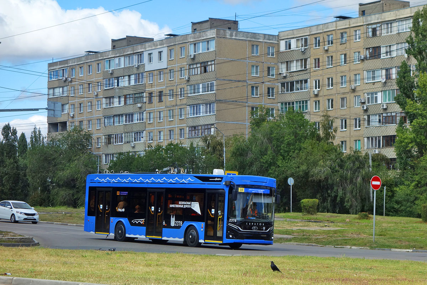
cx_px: 214
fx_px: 1162
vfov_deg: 14.0
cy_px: 142
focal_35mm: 98
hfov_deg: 20.8
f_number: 6.3
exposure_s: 1/500
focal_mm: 36.28
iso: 125
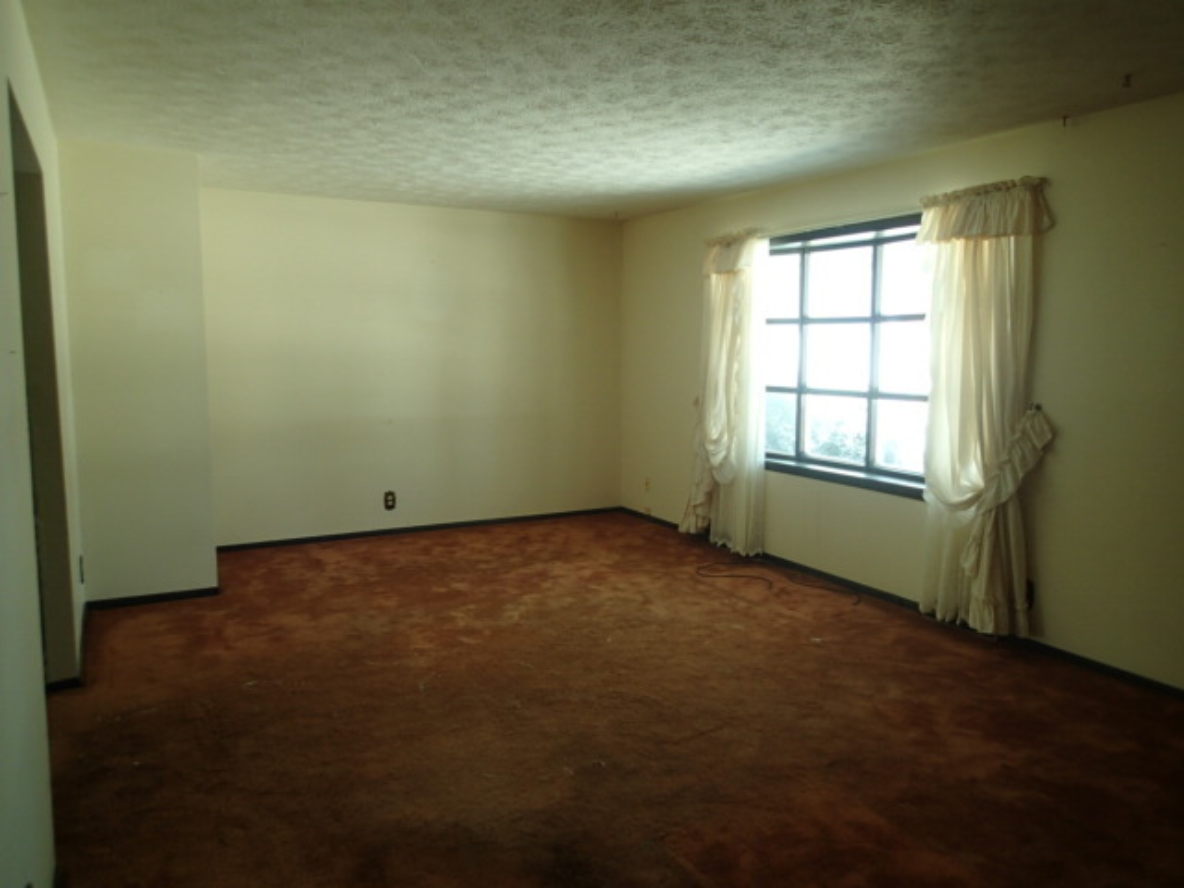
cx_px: 592
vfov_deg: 54.9
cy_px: 444
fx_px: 855
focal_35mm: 25
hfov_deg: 69.4
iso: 100
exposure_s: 1/60
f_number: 2
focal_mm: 4.5
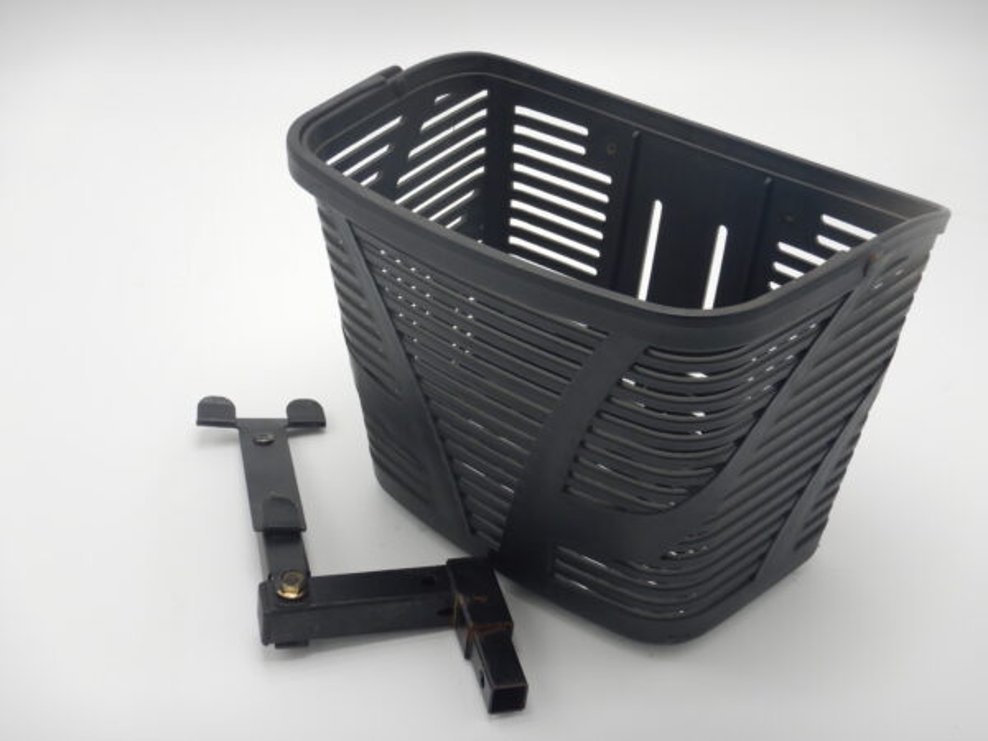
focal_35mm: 48
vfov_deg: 30.3
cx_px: 494
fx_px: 1370
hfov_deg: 39.7
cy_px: 370
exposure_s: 1/80
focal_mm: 8.5
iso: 125
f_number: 4.3
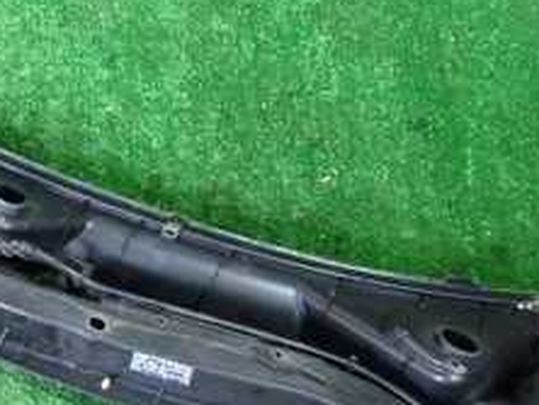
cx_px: -102
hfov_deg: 22.3
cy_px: 143
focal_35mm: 81
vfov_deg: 18.2
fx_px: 1263
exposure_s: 1/30
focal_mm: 5.4
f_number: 2.3
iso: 640
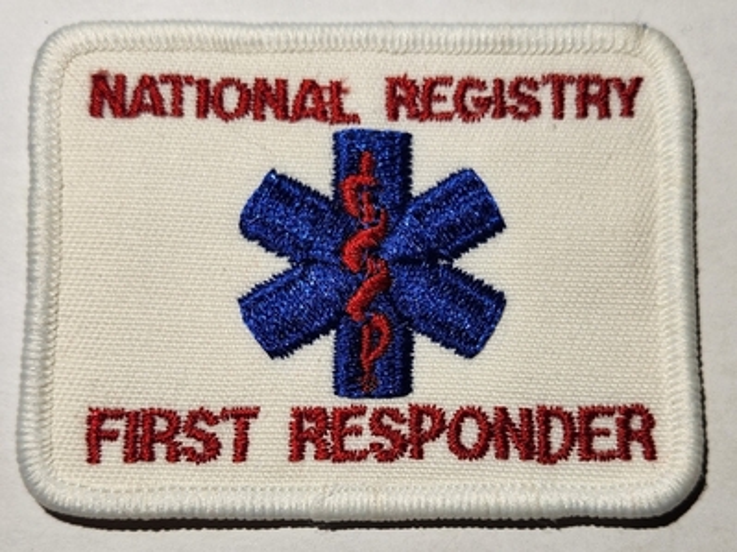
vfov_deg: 58.9
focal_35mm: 23
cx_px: 368
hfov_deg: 73.9
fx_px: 490
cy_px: 276
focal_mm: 5.4
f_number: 1.8
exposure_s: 1/256
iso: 20
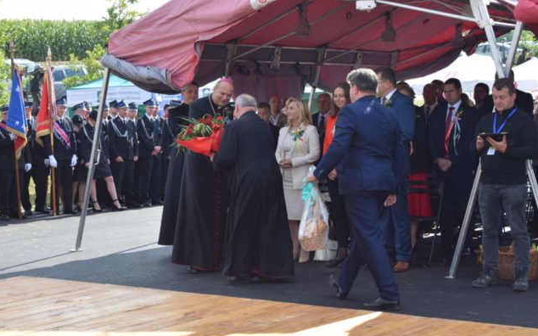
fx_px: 1041
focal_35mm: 71
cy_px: 180
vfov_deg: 18.3
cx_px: 268
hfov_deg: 29.0
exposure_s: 1/250
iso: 250
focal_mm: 46
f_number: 8
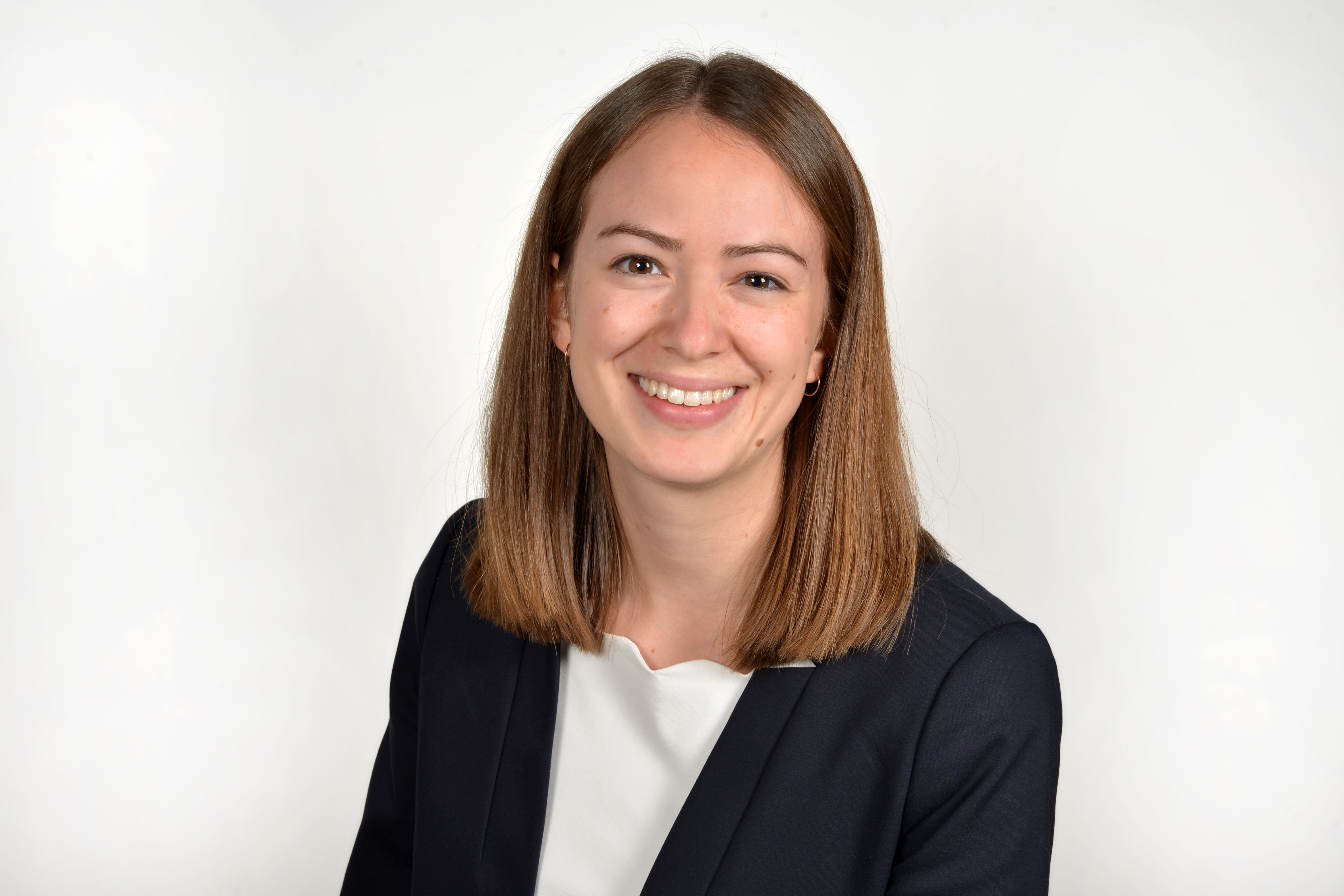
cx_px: 672
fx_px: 2165
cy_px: 448
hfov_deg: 34.5
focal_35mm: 58
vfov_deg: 23.4
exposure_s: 1/60
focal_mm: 58
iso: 200
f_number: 13
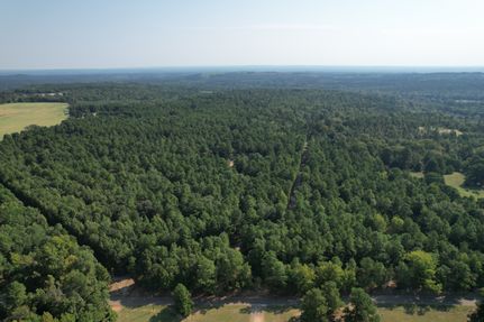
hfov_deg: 78.6
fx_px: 296
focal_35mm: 22
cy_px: 161
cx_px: 242
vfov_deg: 57.2
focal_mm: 8.38
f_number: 2.8
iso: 100
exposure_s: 1/2000
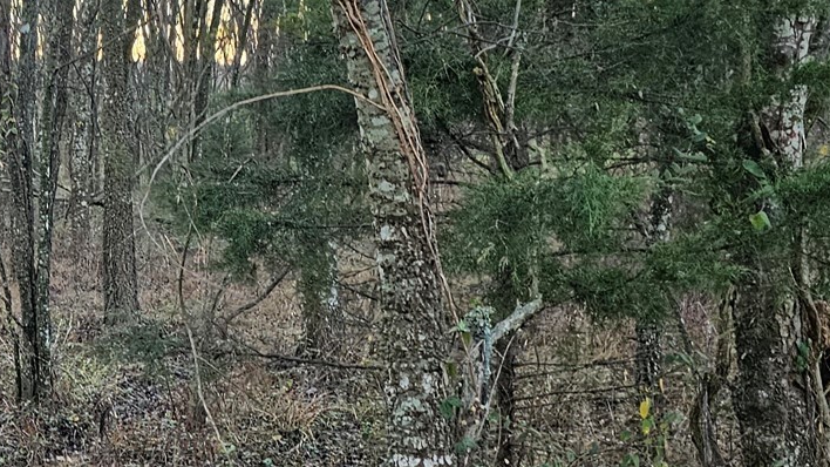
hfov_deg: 27.5
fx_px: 1496
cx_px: -149
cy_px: 243
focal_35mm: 68
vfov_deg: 17.7
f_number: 1.7
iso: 320
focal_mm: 6.3
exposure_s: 1/120
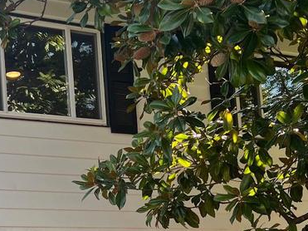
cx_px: 111
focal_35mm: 101
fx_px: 898
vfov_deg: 14.4
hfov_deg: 19.4
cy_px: 230
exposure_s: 1/552
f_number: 1.5
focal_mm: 5.7
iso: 50
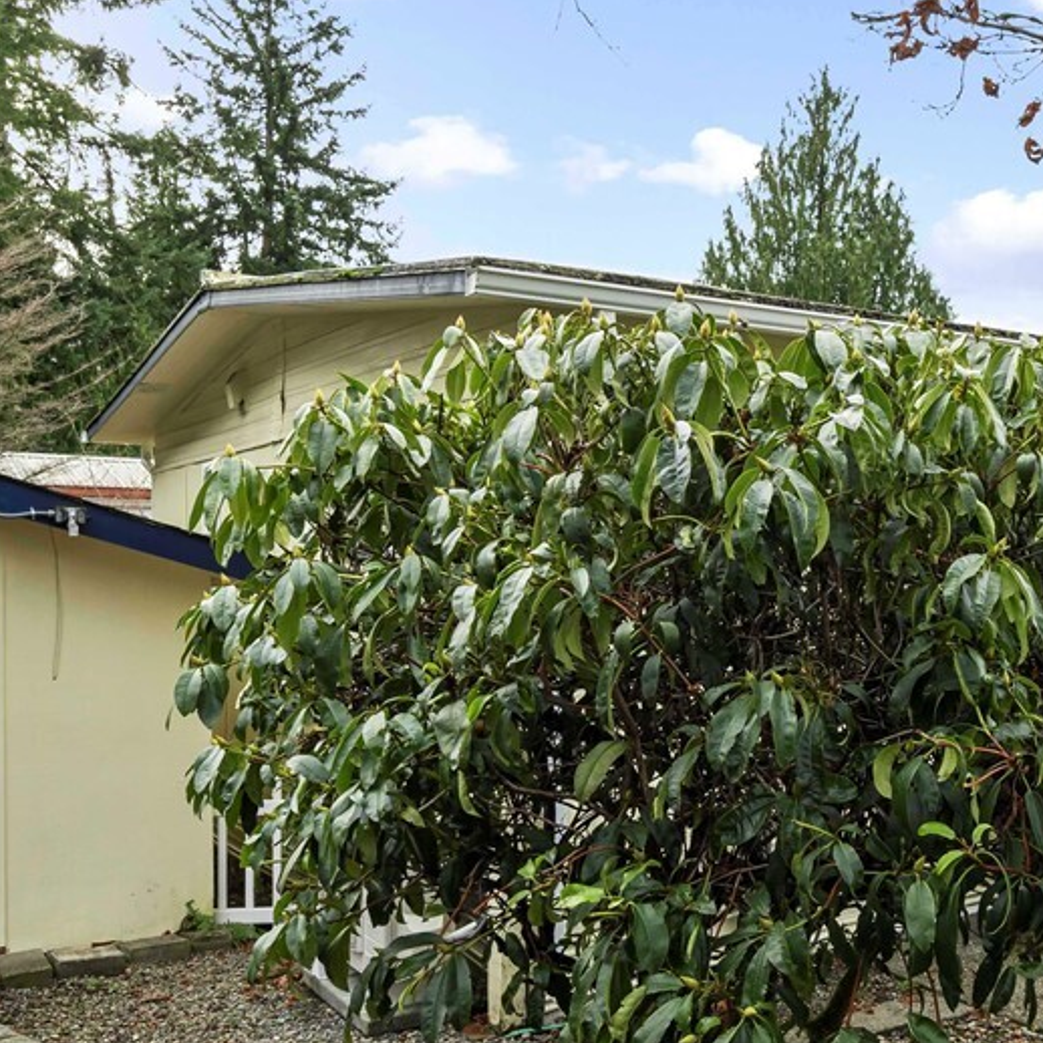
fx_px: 1329
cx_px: 947
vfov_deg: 42.8
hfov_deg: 39.6
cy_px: 549
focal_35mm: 39
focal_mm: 14
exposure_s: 1/13
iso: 200
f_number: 8
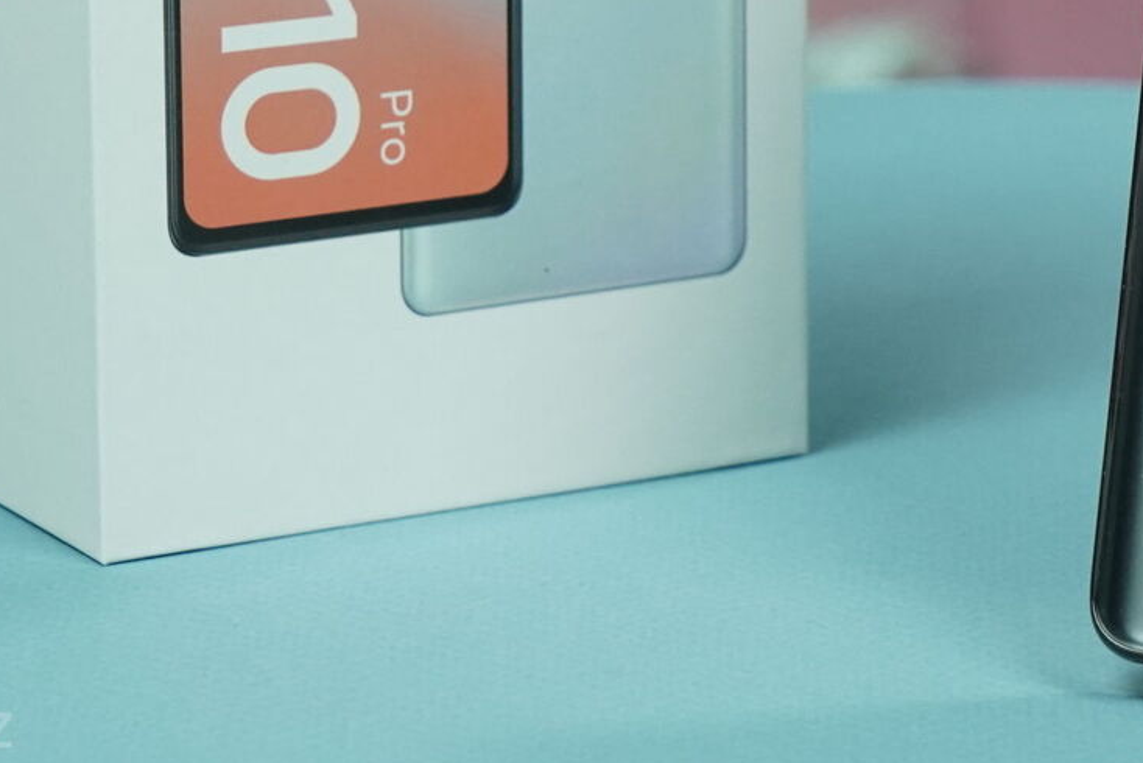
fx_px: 5812
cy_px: -176
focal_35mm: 183
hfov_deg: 11.2
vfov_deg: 7.4
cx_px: 953
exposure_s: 1/200
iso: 3200
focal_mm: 70
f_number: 8
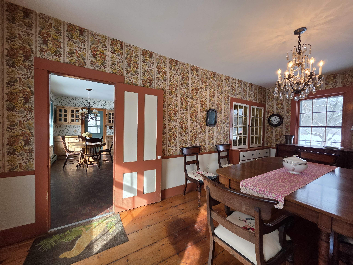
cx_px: 176
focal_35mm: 13
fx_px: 133
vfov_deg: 89.9
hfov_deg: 106.2
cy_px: 132
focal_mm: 2.2
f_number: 1.9
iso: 64
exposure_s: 1/120
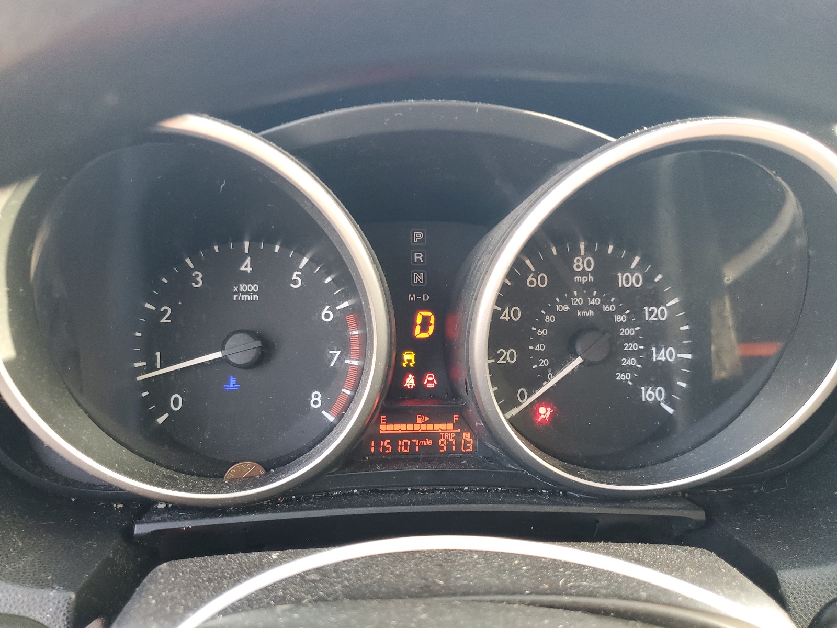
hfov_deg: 67.3
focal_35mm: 26
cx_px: 418
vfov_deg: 53.1
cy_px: 314
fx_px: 629
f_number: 1.5
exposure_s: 1/60.2
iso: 83
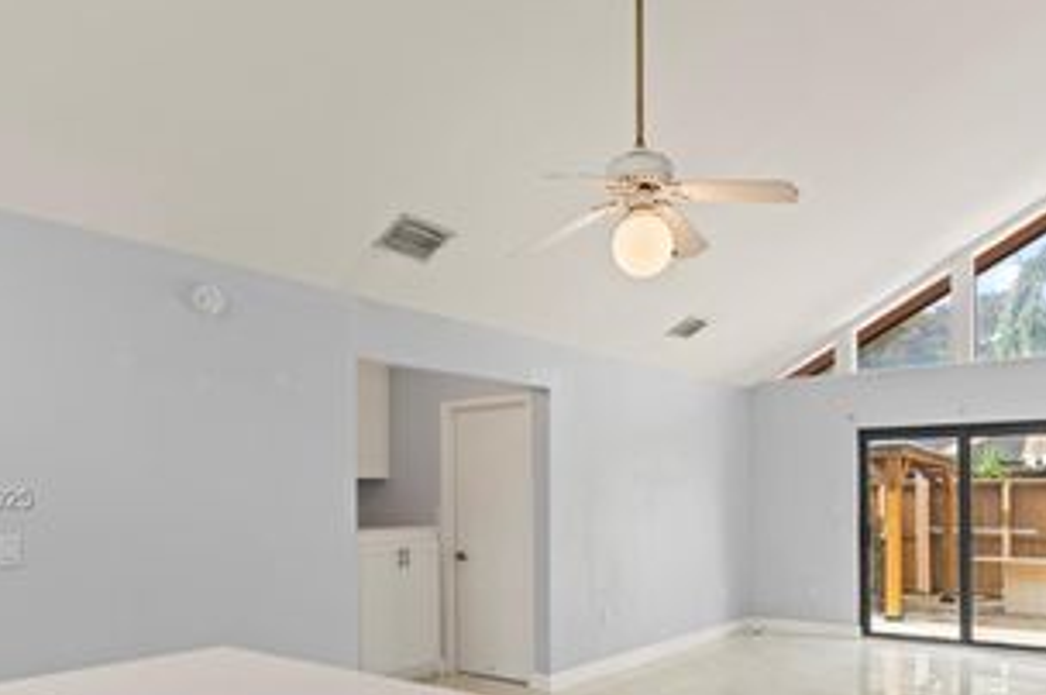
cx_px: 557
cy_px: 501
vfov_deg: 45.1
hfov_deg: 65.5
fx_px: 813
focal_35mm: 28
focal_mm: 17
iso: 250
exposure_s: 1/15
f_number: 8
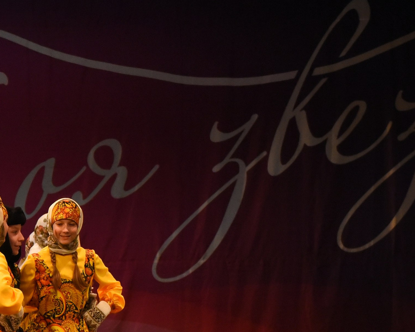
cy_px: 330
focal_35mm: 267
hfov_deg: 7.2
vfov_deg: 5.8
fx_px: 3279
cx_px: -24
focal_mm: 105
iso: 5000
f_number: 3.5
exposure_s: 1/800
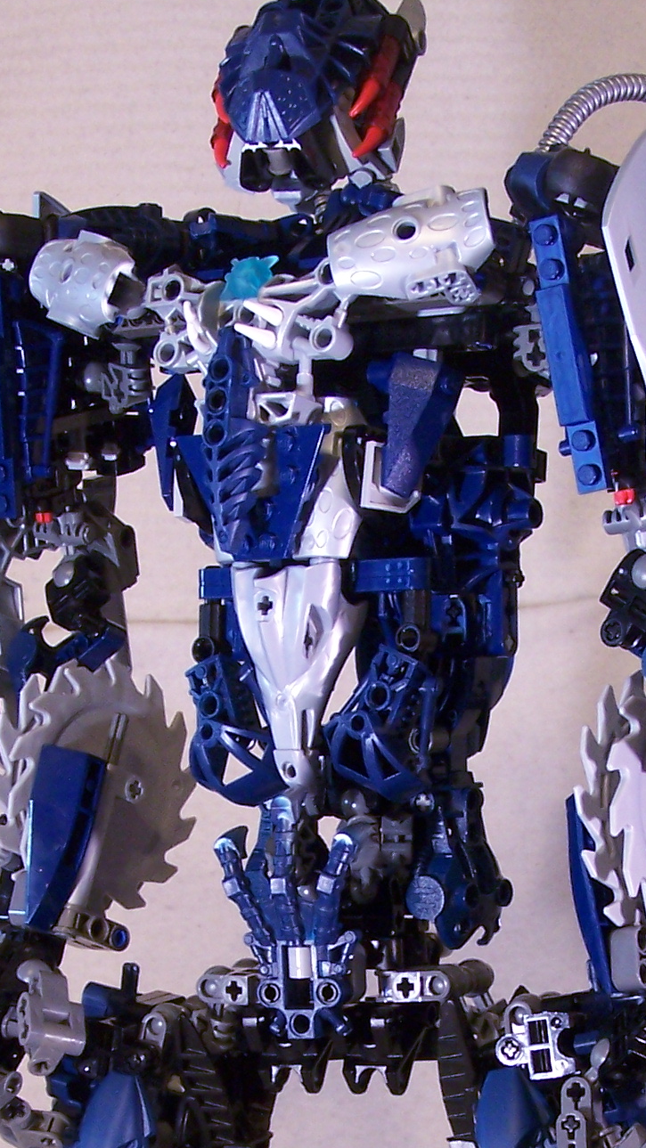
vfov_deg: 19.0
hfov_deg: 10.9
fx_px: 3380
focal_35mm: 111
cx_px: 355
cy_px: 1013
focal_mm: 8.5
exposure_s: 1/8
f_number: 3
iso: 140
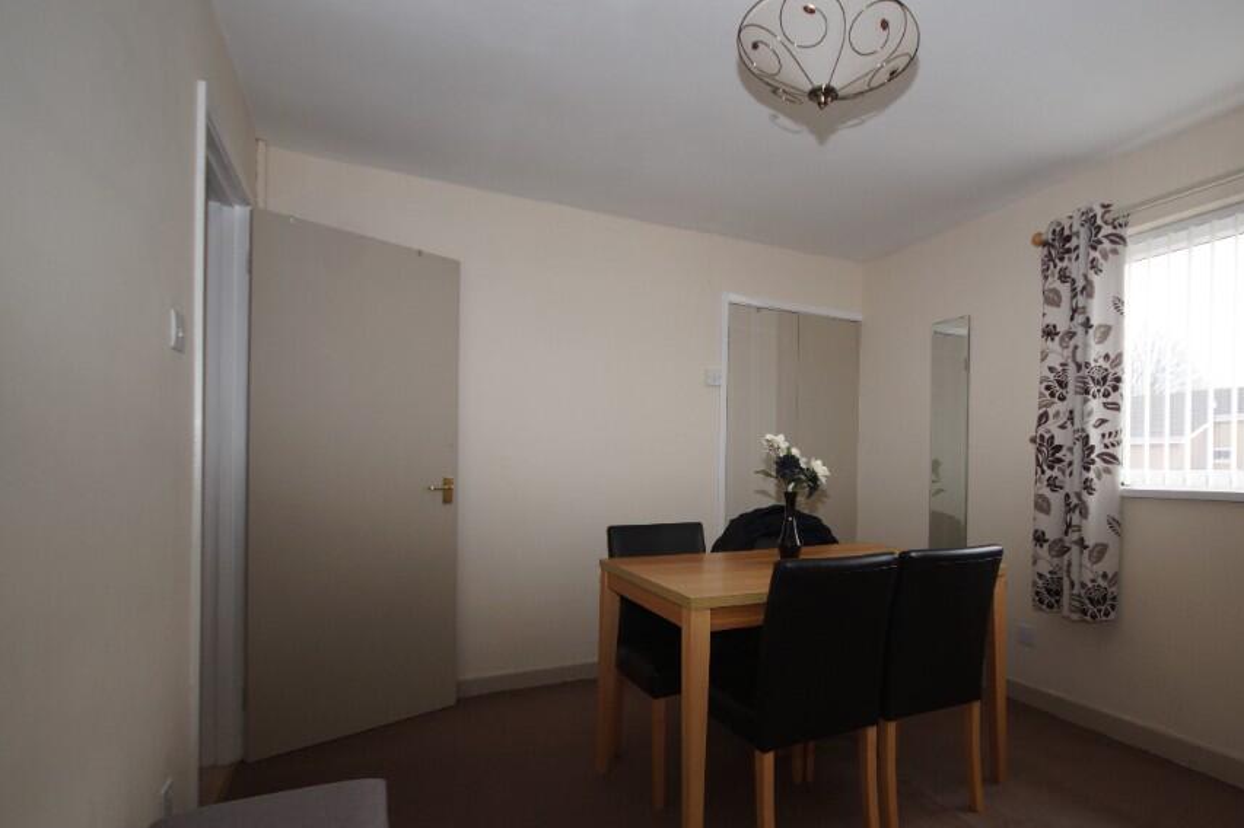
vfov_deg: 67.1
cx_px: 745
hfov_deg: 88.9
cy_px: 462
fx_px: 622
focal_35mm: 18
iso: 200
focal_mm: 10
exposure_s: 1/60
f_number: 4
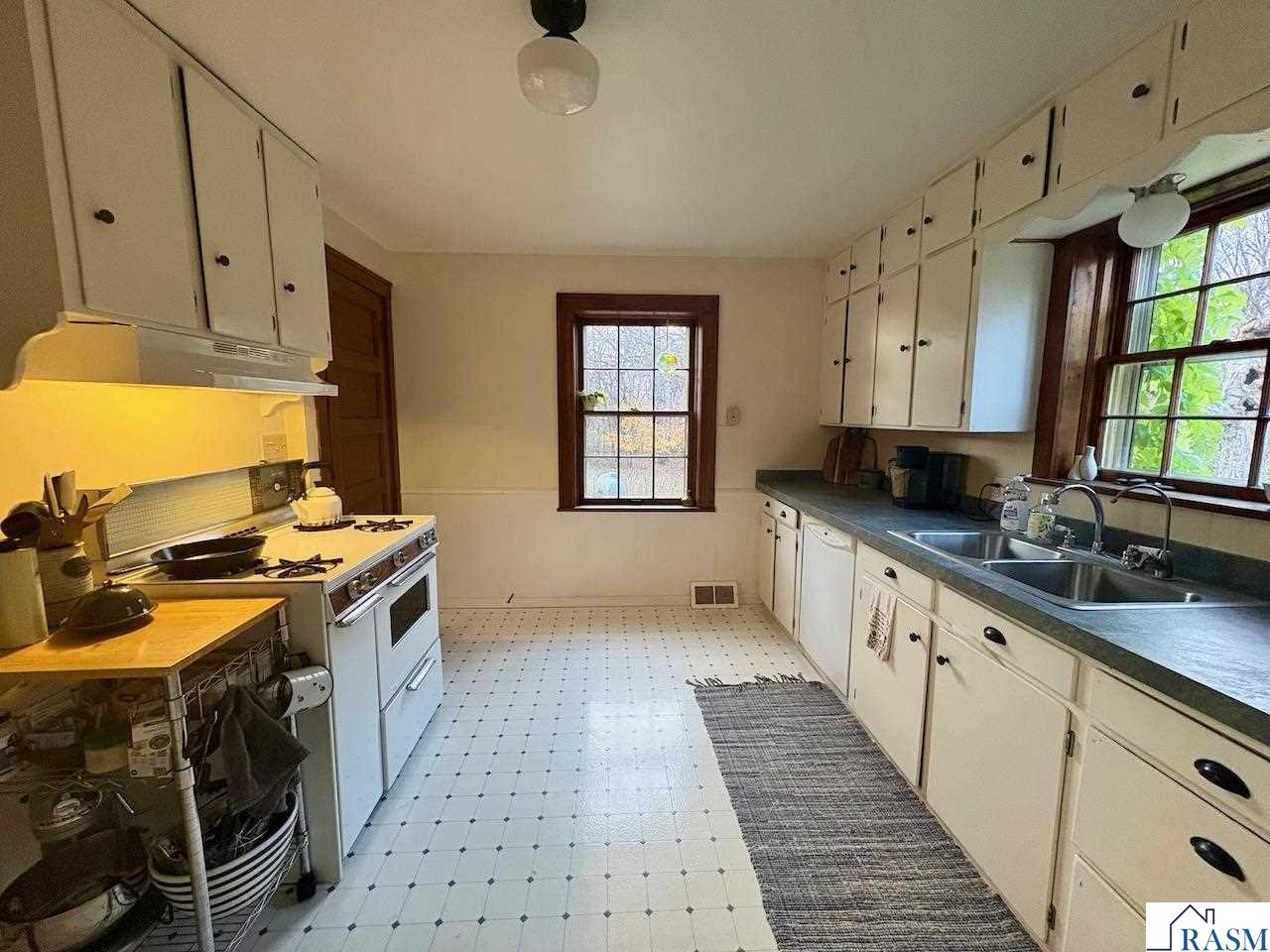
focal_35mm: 14
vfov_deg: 85.7
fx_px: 514
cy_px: 476
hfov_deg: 102.1
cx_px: 635
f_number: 2.2
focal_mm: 2.22
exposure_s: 1/60
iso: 320
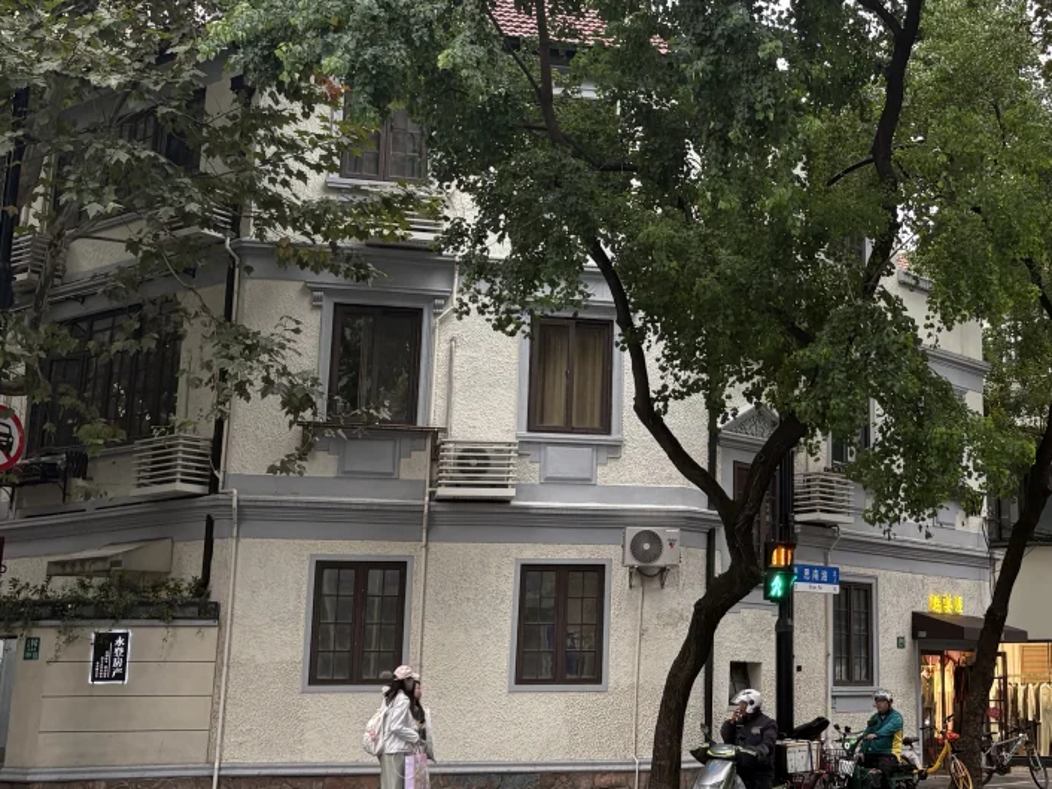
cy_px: 280
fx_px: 1611
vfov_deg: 27.4
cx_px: 797
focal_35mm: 53
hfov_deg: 35.3
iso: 125
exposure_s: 1/122
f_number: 1.6
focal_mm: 5.96
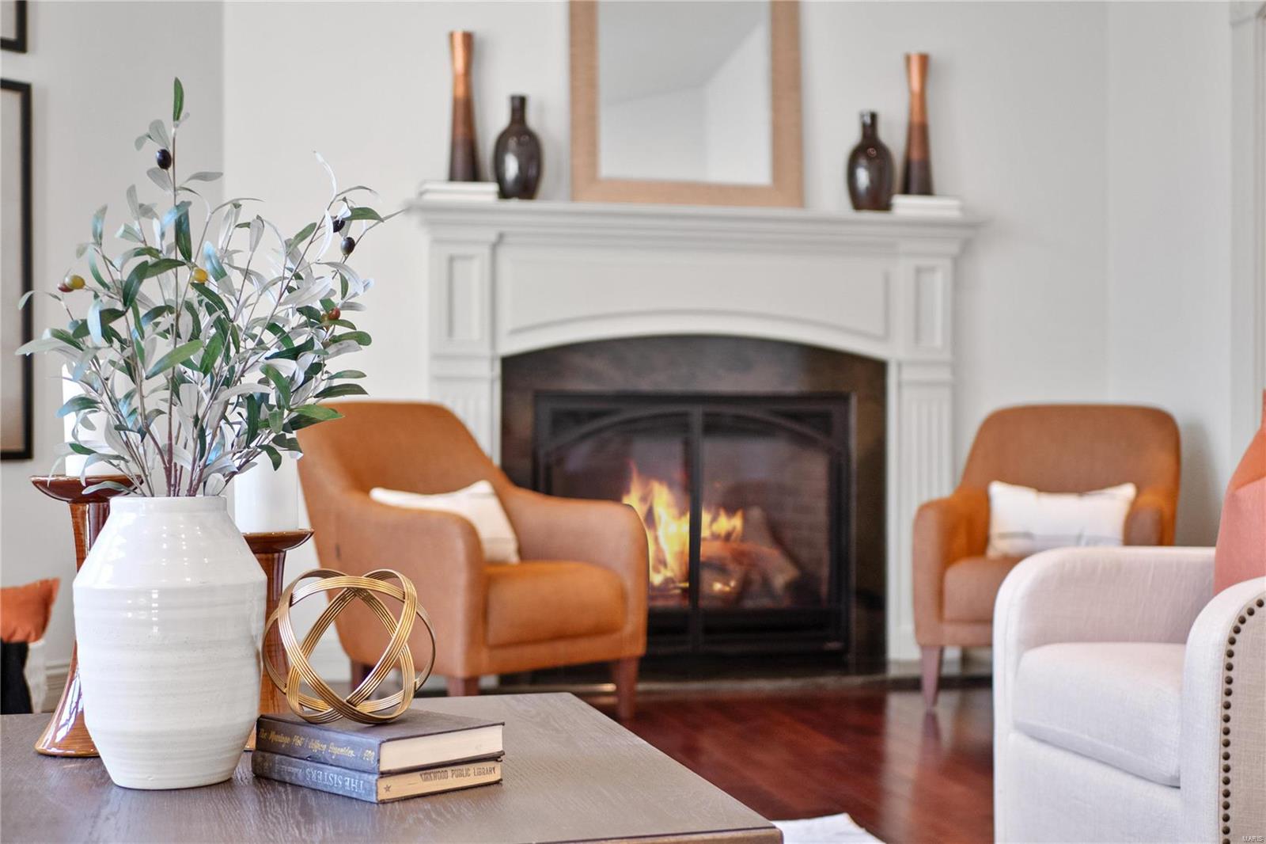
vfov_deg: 27.0
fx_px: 1758
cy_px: 422
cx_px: 633
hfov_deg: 39.6
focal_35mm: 50
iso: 400
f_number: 1.8
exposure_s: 1/60
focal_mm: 25
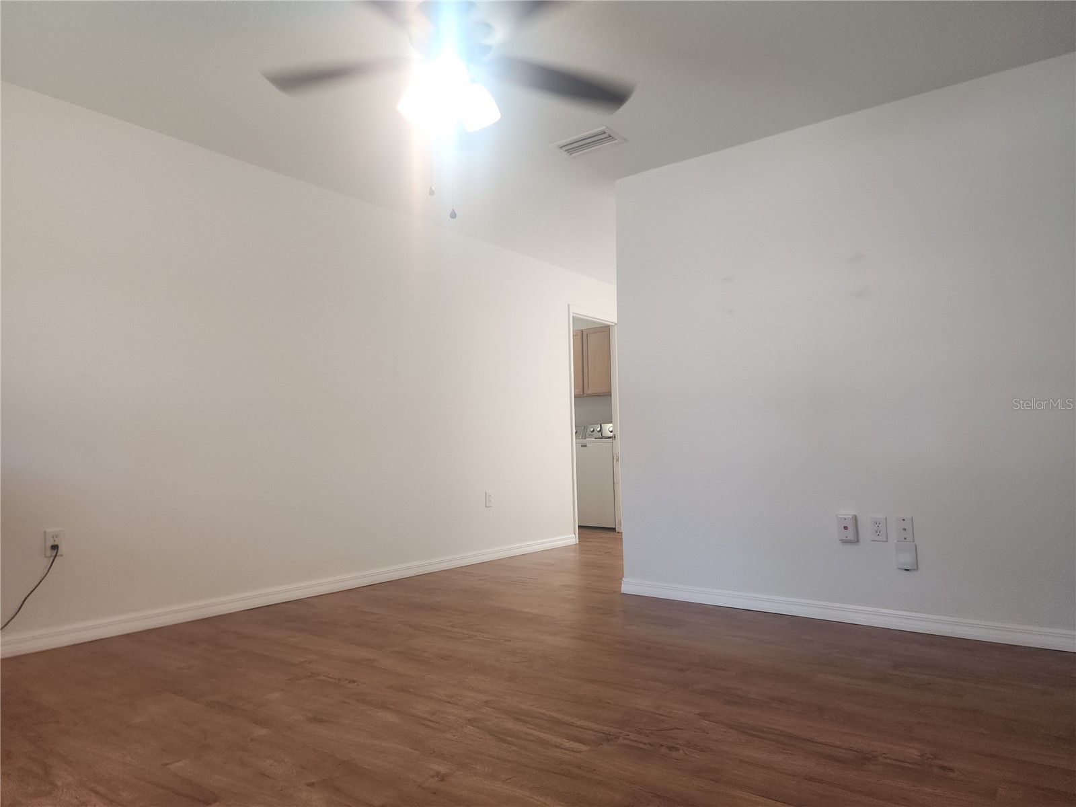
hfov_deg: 73.9
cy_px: 404
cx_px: 538
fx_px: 715
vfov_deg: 58.9
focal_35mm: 23
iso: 64
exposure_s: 1/60
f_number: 1.8
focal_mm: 6.4
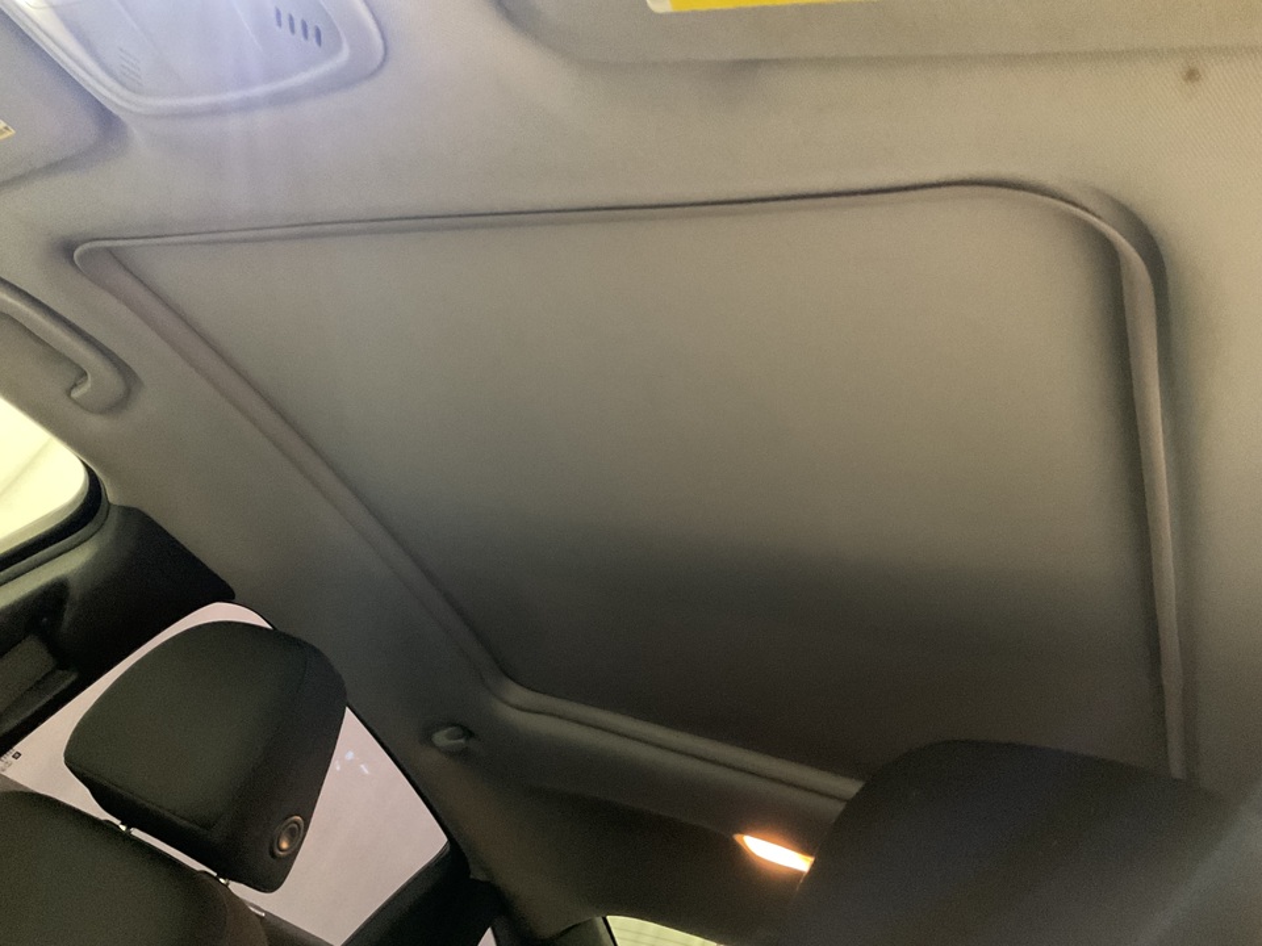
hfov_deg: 61.7
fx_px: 1057
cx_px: 631
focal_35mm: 29
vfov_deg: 48.2
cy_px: 473
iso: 500
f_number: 1.8
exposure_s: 1/20
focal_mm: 3
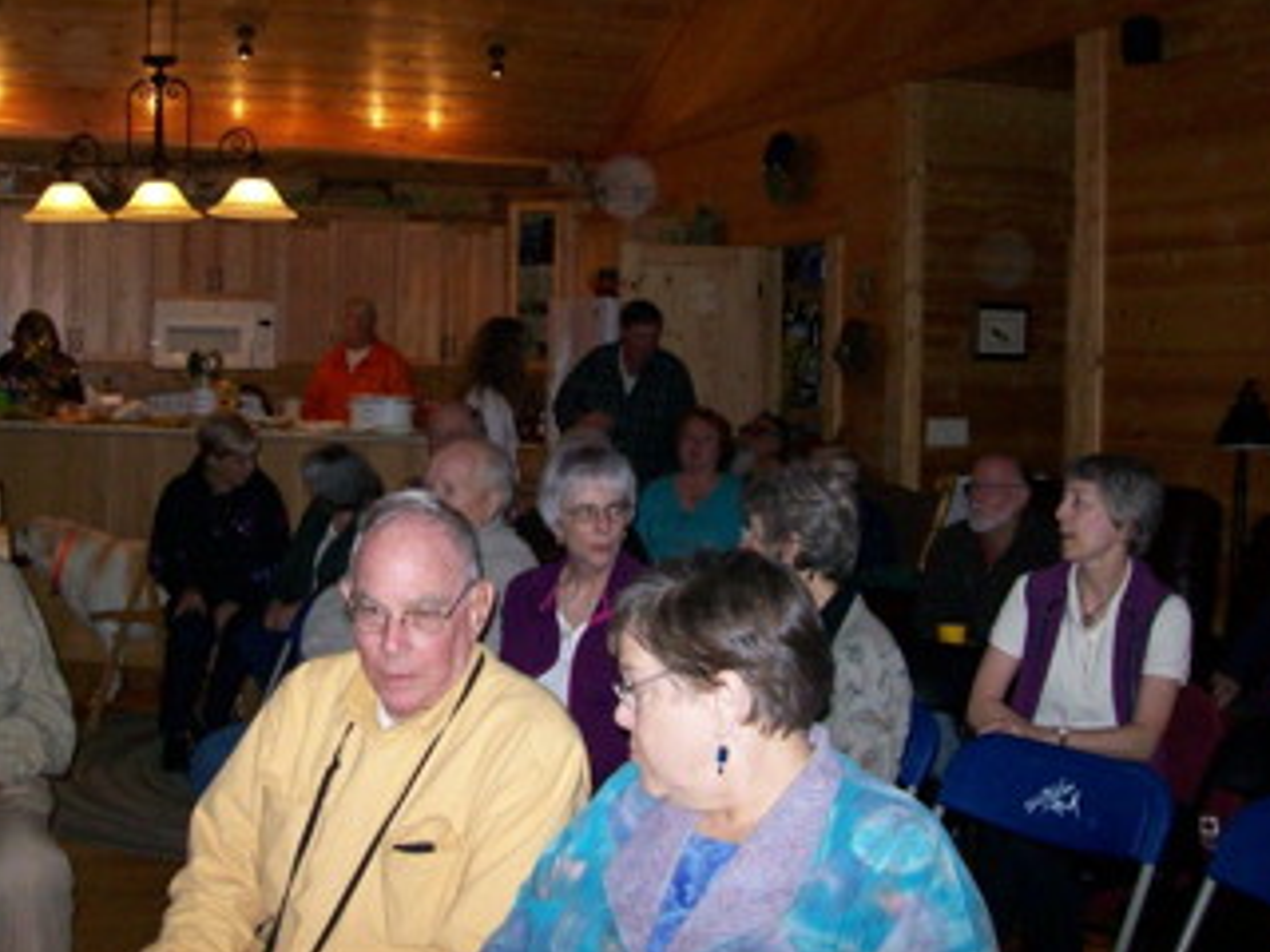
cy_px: 365
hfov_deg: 42.0
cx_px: 536
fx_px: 1651
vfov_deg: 32.1
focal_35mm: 45
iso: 200
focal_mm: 6
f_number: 2.7
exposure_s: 1/64
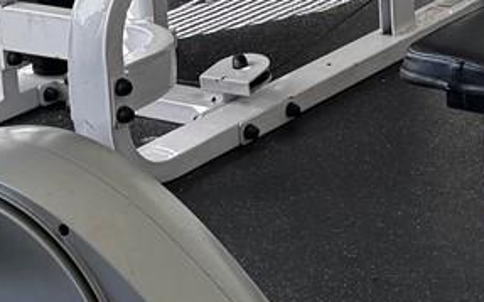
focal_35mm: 142
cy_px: -69
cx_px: 479
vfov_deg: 9.1
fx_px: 1872
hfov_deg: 14.5
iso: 100
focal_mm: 6.76
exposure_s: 1/120
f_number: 1.78
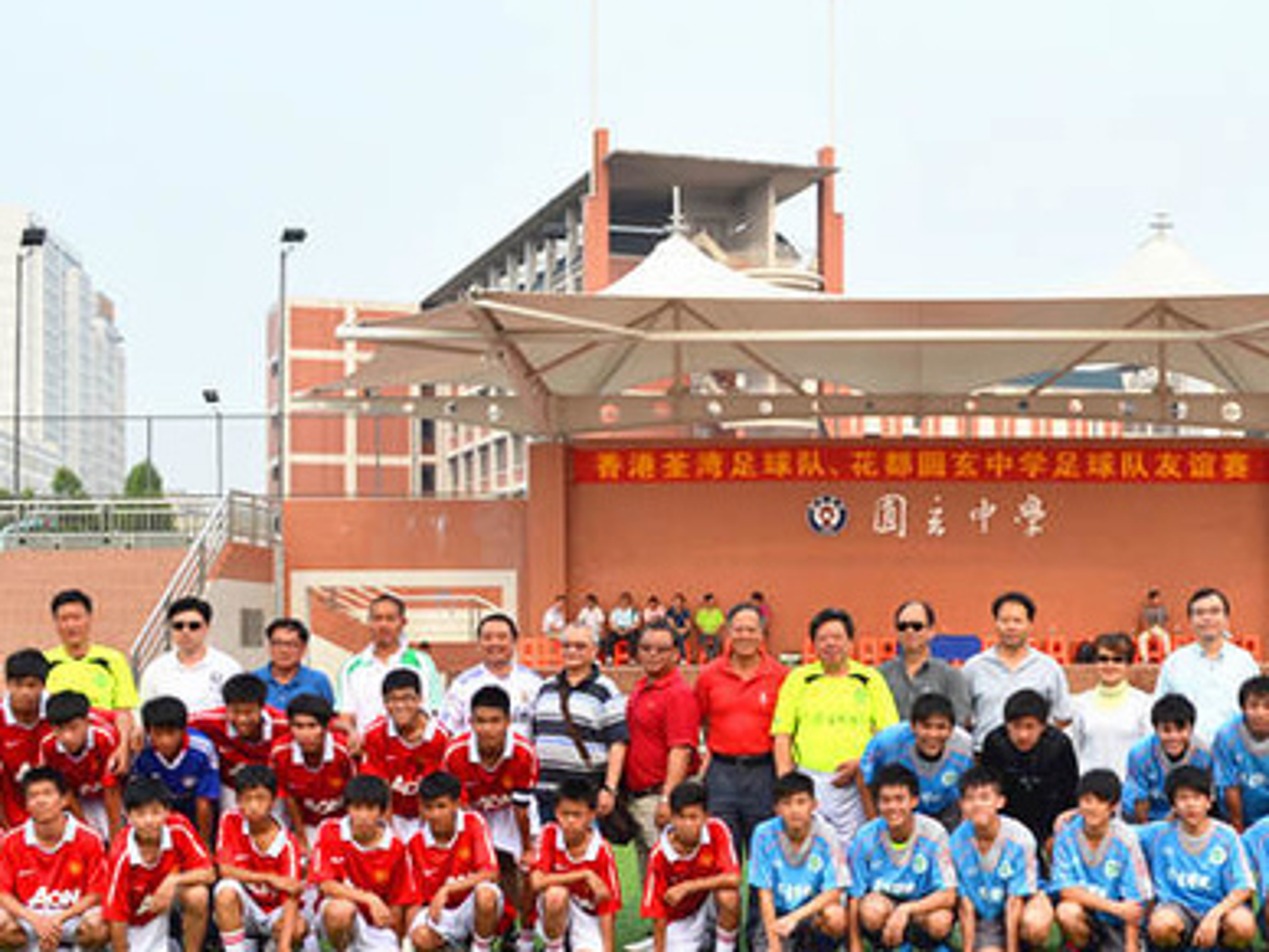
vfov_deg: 25.0
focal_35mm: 58
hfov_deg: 32.7
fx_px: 2126
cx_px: 922
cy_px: 682
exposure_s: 1/160
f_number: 6.3
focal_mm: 22
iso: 100
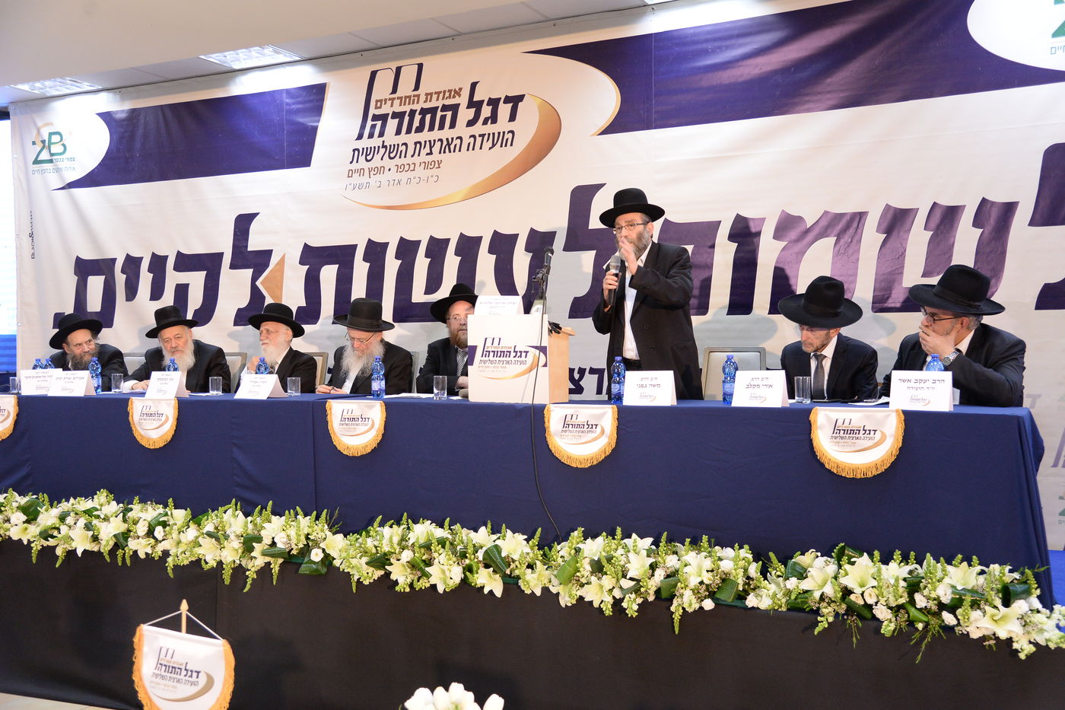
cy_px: 355
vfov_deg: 37.8
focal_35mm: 35
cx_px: 532
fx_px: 1035
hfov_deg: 54.4
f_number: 4.5
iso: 2000
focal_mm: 35
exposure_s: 1/80
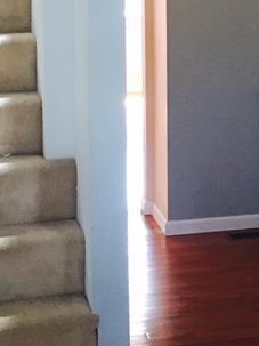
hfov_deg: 14.6
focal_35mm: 98
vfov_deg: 19.9
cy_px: 88
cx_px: 310
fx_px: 978
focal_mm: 4.15
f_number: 2.2
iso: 125
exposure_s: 1/30
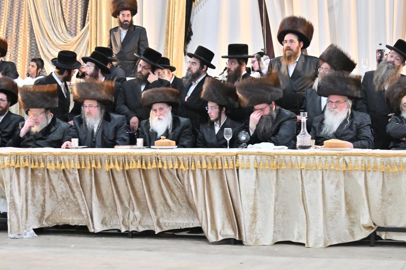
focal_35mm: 75
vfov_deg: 18.2
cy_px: 135
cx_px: 203
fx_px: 846
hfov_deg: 27.0
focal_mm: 50
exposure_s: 1/200
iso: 1250
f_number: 4
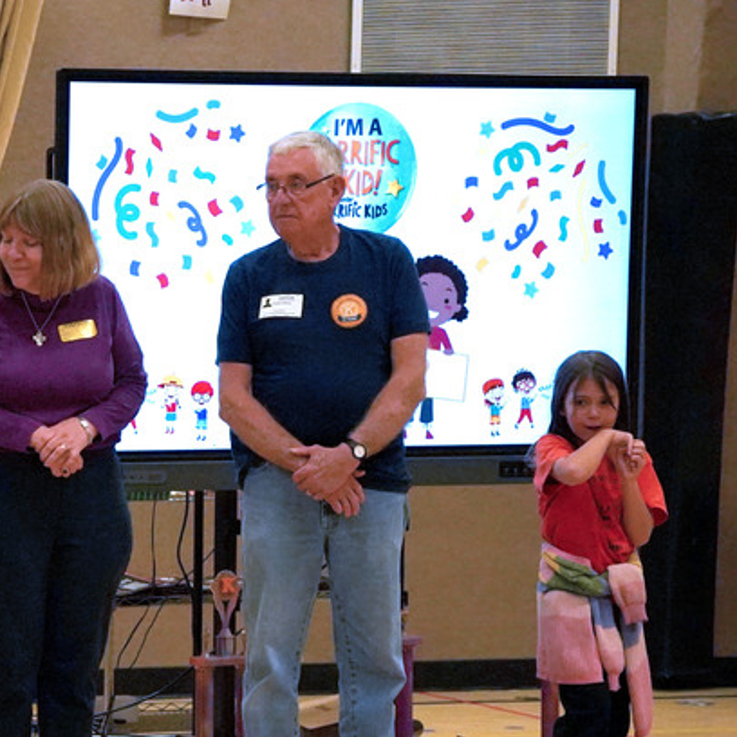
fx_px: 4577
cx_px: 31
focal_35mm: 190
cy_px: 425
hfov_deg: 9.2
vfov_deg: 9.2
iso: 10000
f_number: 5
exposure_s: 1/1000
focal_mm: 76
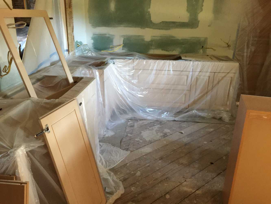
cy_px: 102
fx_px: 227
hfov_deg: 61.7
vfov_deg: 48.2
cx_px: 136
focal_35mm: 29
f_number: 2.2
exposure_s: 1/4
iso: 64
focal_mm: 4.15
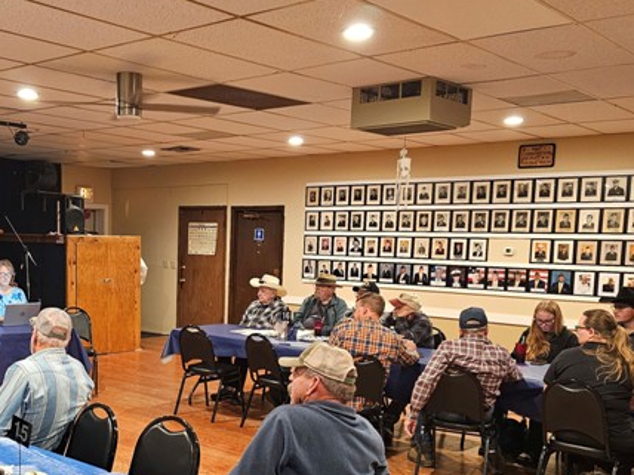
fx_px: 788
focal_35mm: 43
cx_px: 188
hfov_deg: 43.0
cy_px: 311
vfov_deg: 33.3
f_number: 1.7
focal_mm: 6.3
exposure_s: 1/30
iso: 640
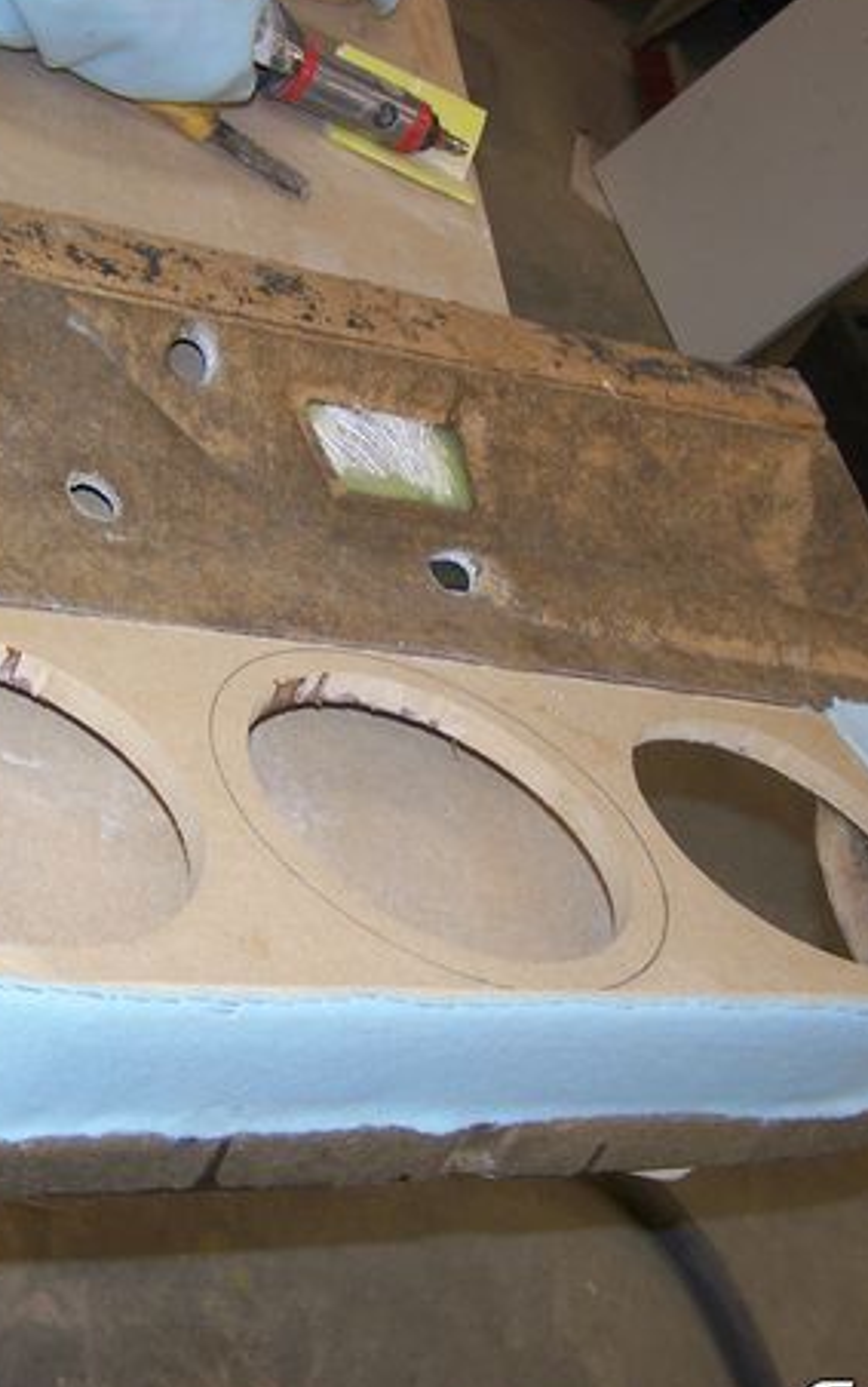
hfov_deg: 22.7
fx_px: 2155
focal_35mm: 57
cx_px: 347
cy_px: 690
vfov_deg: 35.7
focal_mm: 6.3
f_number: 2.8
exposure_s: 1/60
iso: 80
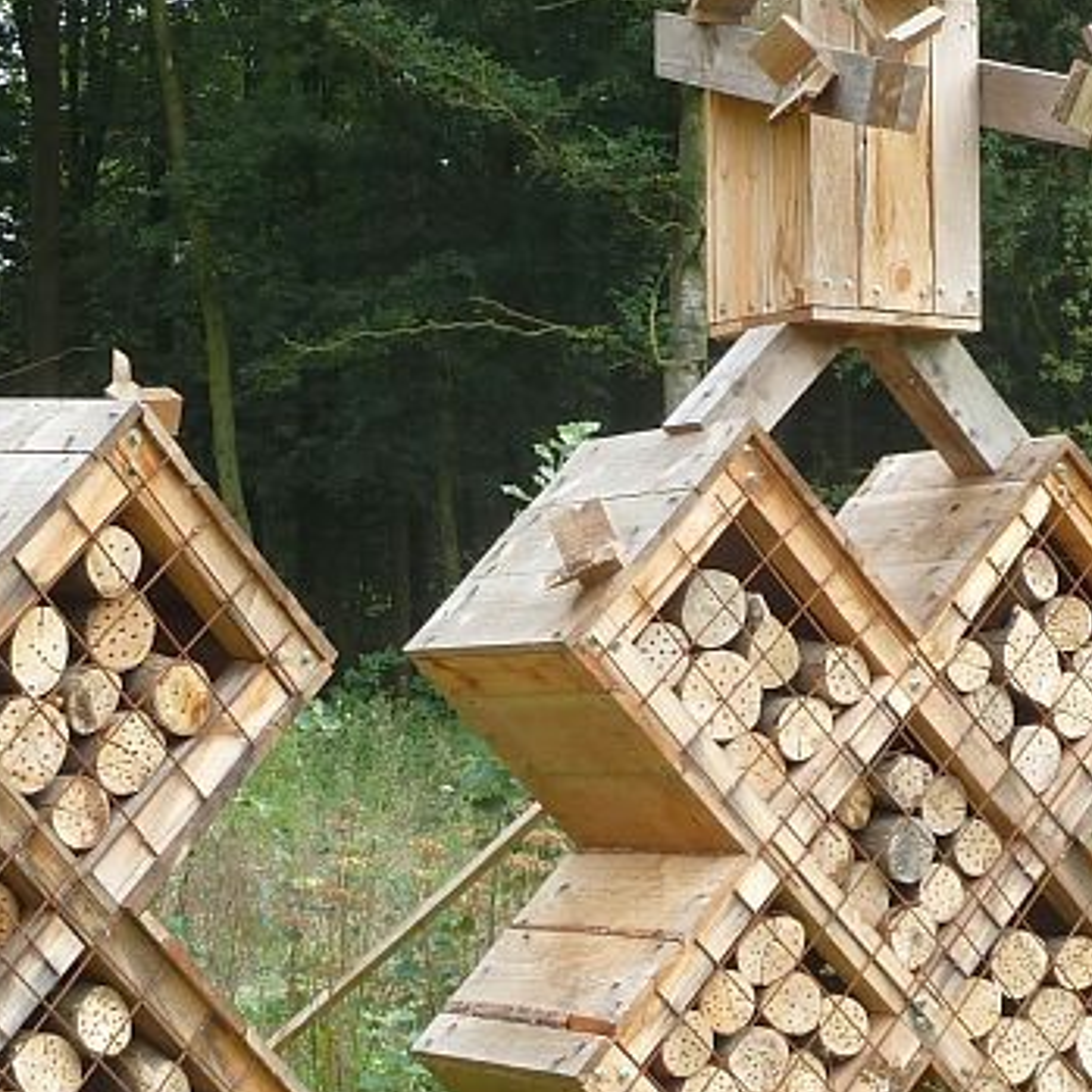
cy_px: 624
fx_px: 2962
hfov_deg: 20.9
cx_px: 610
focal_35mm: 83
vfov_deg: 20.9
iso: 80
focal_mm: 5.3
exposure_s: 1/80
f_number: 3.5
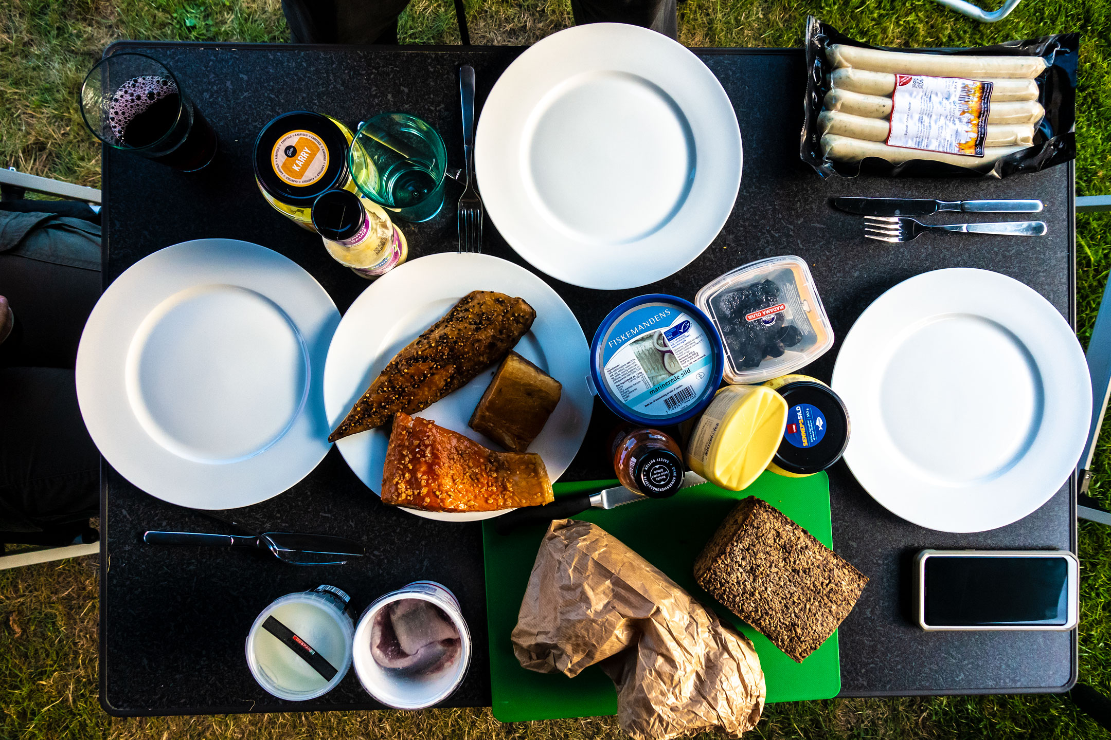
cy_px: 370
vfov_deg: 53.1
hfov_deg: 73.7
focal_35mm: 24
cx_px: 556
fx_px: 741
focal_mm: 8.8
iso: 800
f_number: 4
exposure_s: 1/640
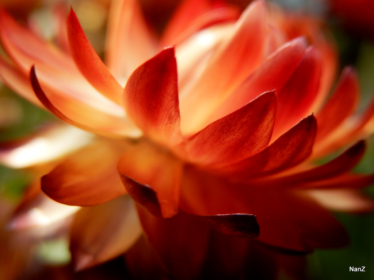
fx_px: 486
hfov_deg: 42.1
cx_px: 187
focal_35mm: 45
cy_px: 140
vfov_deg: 32.2
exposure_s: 1/800
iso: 125
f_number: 4.3
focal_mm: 8.1
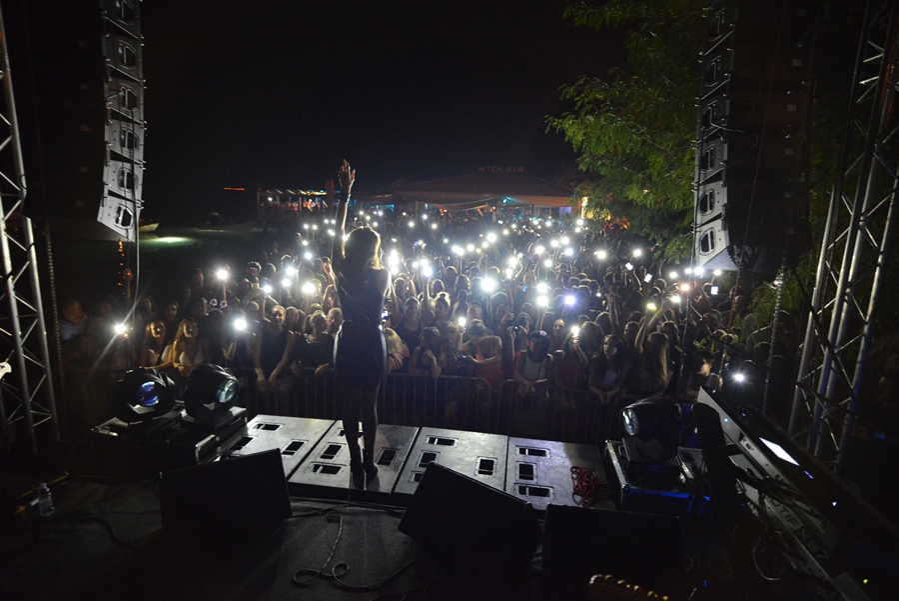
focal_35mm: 20
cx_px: 450
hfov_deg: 83.9
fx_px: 500
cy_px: 300
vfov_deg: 62.0
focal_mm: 20
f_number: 3.2
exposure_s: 1/25
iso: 5000
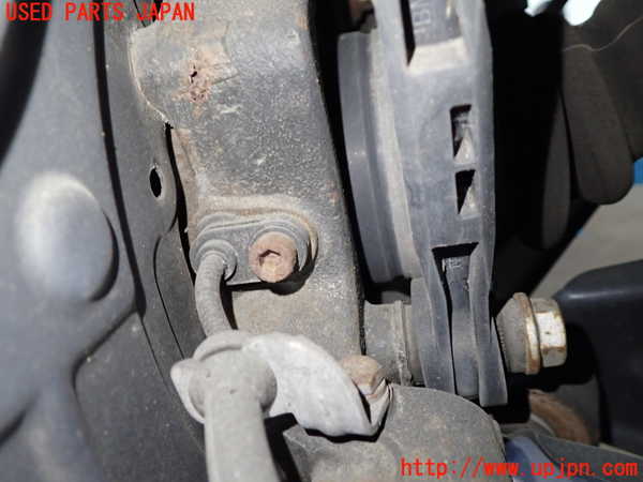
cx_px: 322
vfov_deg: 46.8
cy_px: 241
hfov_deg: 60.0
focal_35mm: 30
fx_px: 557
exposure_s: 1/30
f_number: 2.3
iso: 500
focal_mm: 5.4
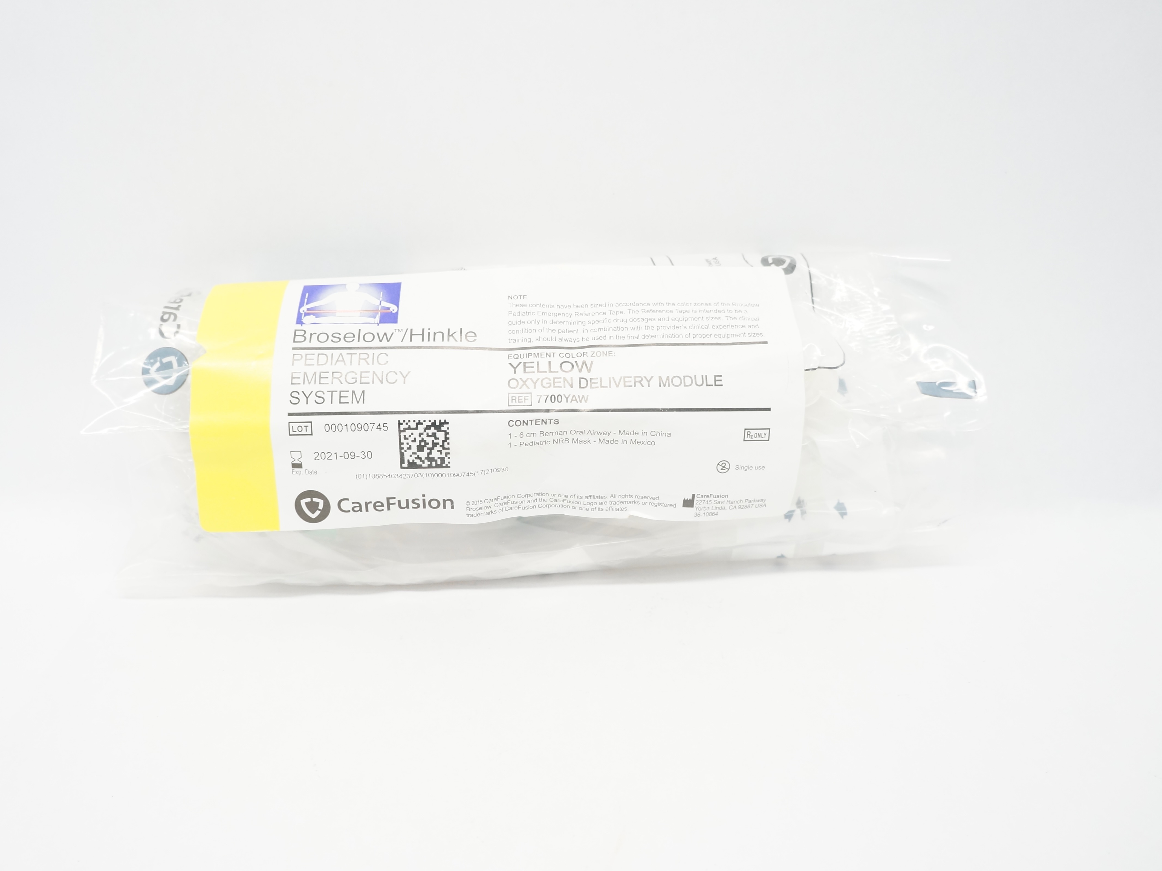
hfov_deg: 59.9
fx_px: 1007
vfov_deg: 46.8
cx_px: 540
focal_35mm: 30
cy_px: 427
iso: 800
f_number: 5.6
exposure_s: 1/80
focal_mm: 18
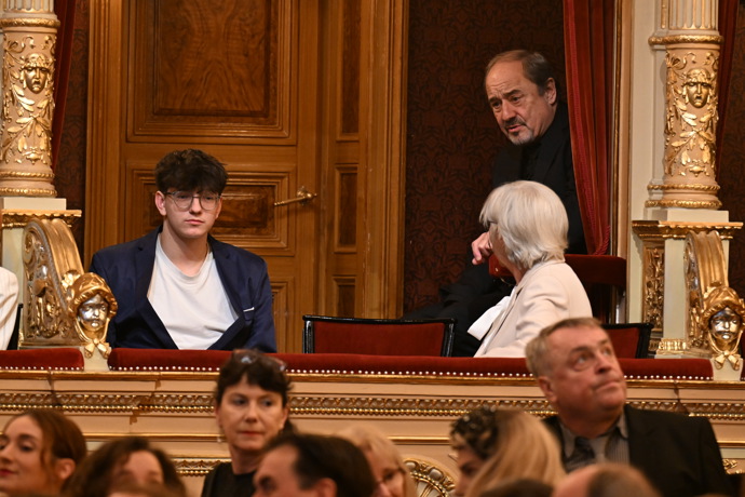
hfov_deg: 6.9
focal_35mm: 300
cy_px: 248
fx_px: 6208
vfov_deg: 4.6
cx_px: 372
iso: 2500
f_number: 3.5
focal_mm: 200
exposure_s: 1/80
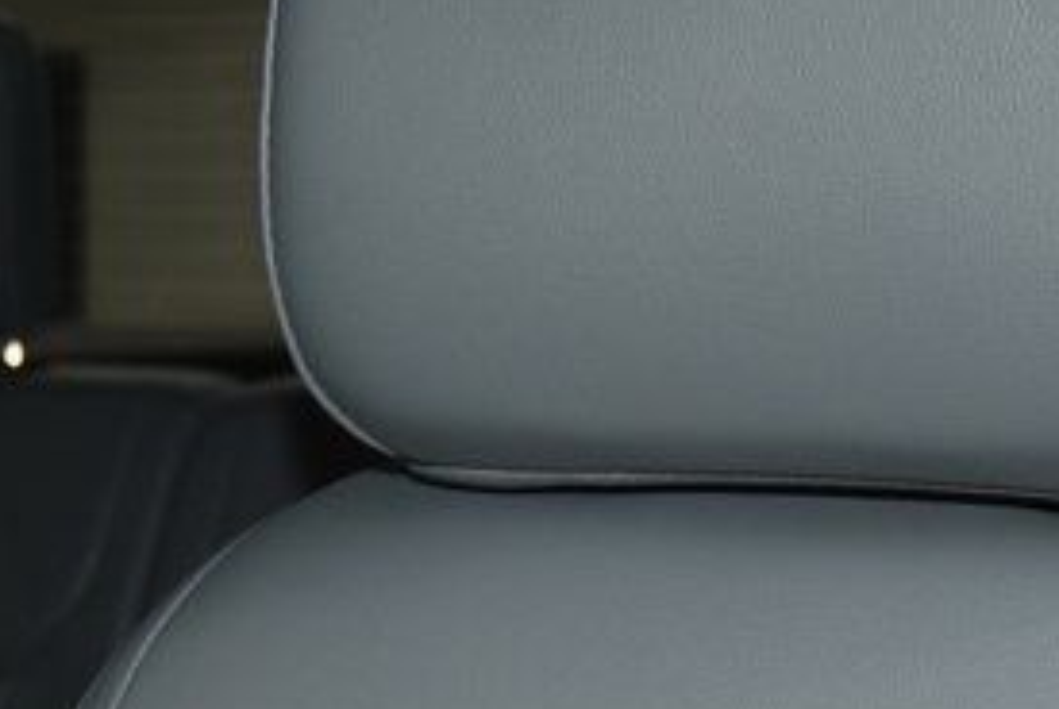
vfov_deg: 15.7
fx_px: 2567
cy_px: 349
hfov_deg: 23.0
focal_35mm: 87
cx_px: 820
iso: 1400
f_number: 3.8
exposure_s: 1/125
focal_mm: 25
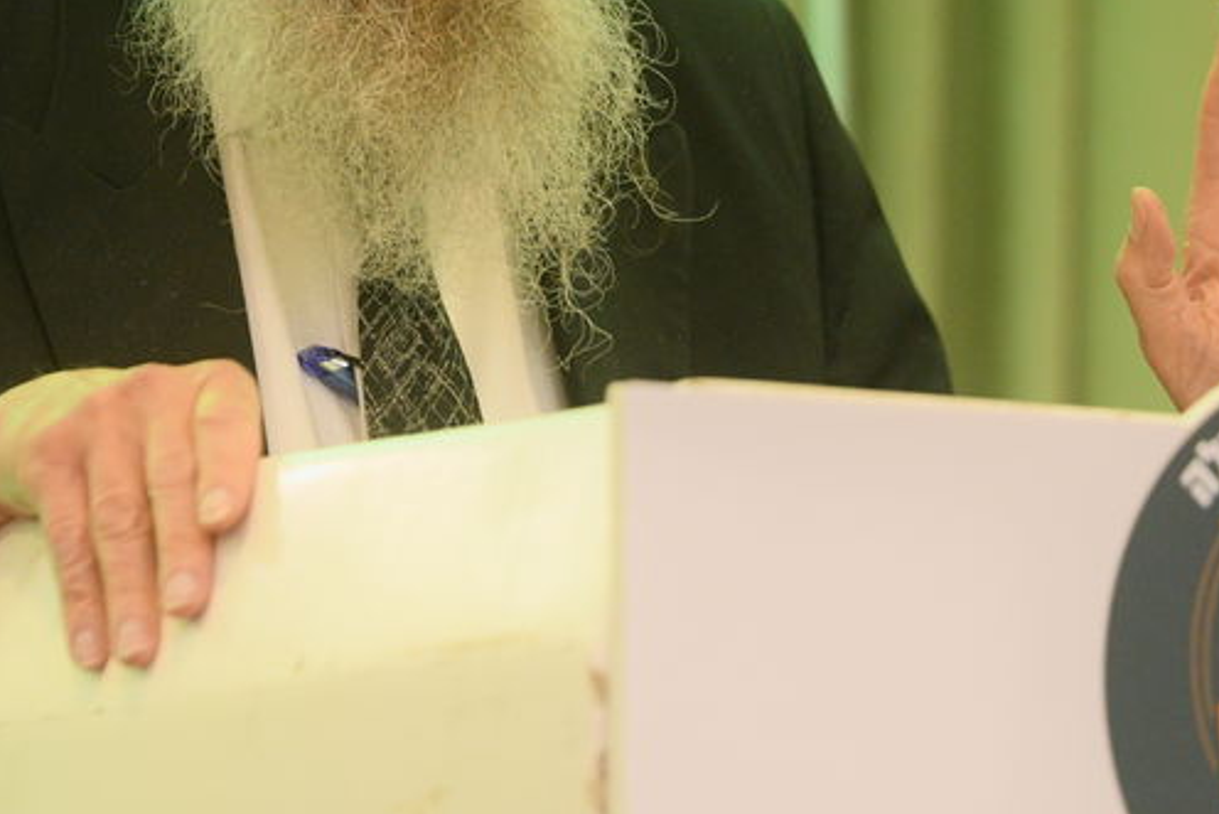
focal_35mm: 409
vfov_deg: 3.4
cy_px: -21
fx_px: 13852
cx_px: 531
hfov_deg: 5.0
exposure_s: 1/200
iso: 1600
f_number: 4
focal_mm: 145
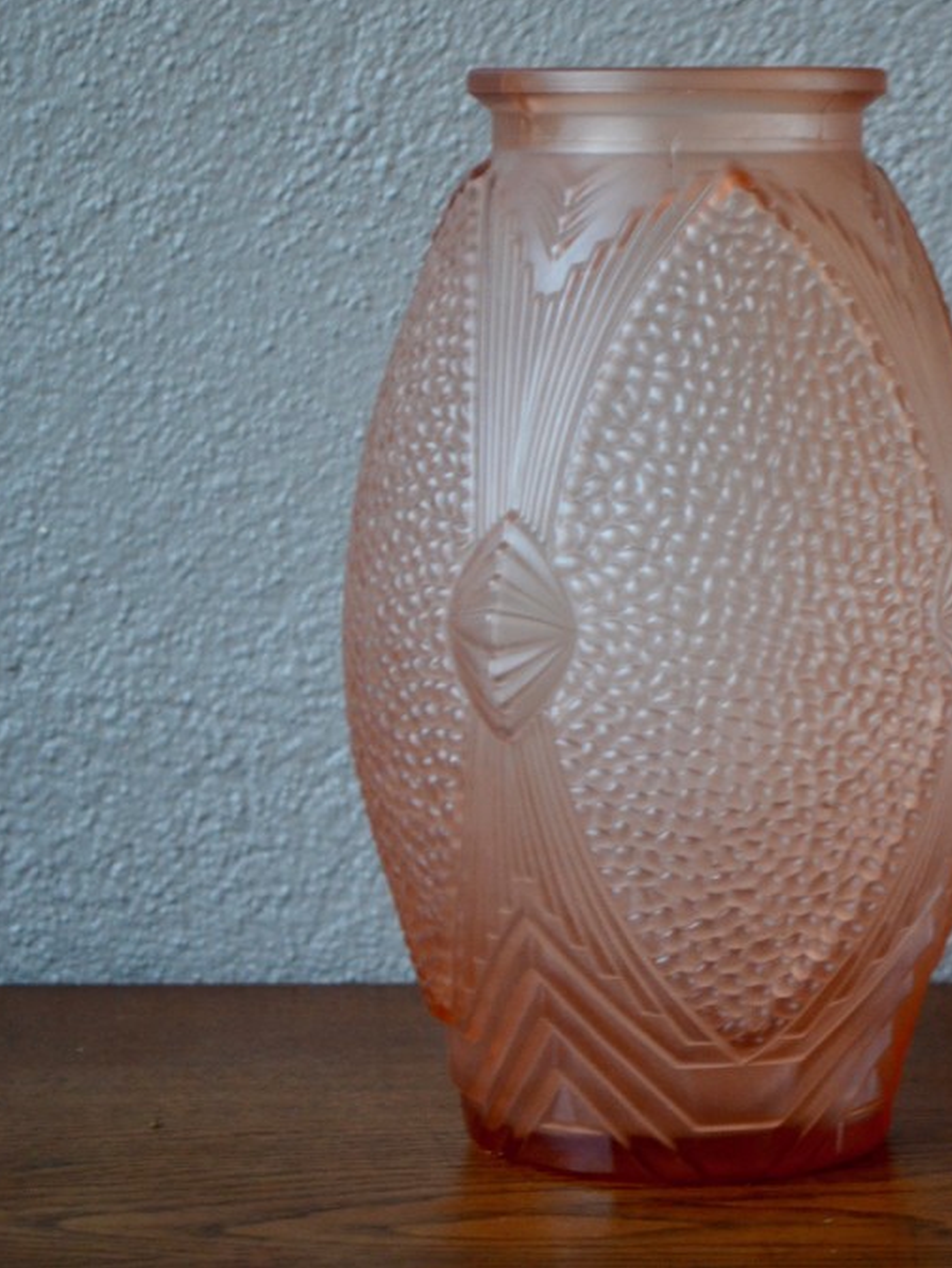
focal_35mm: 121
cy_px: 629
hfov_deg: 12.3
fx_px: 4423
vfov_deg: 16.3
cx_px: 642
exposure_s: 1/50
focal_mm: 55
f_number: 5.6
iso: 1250
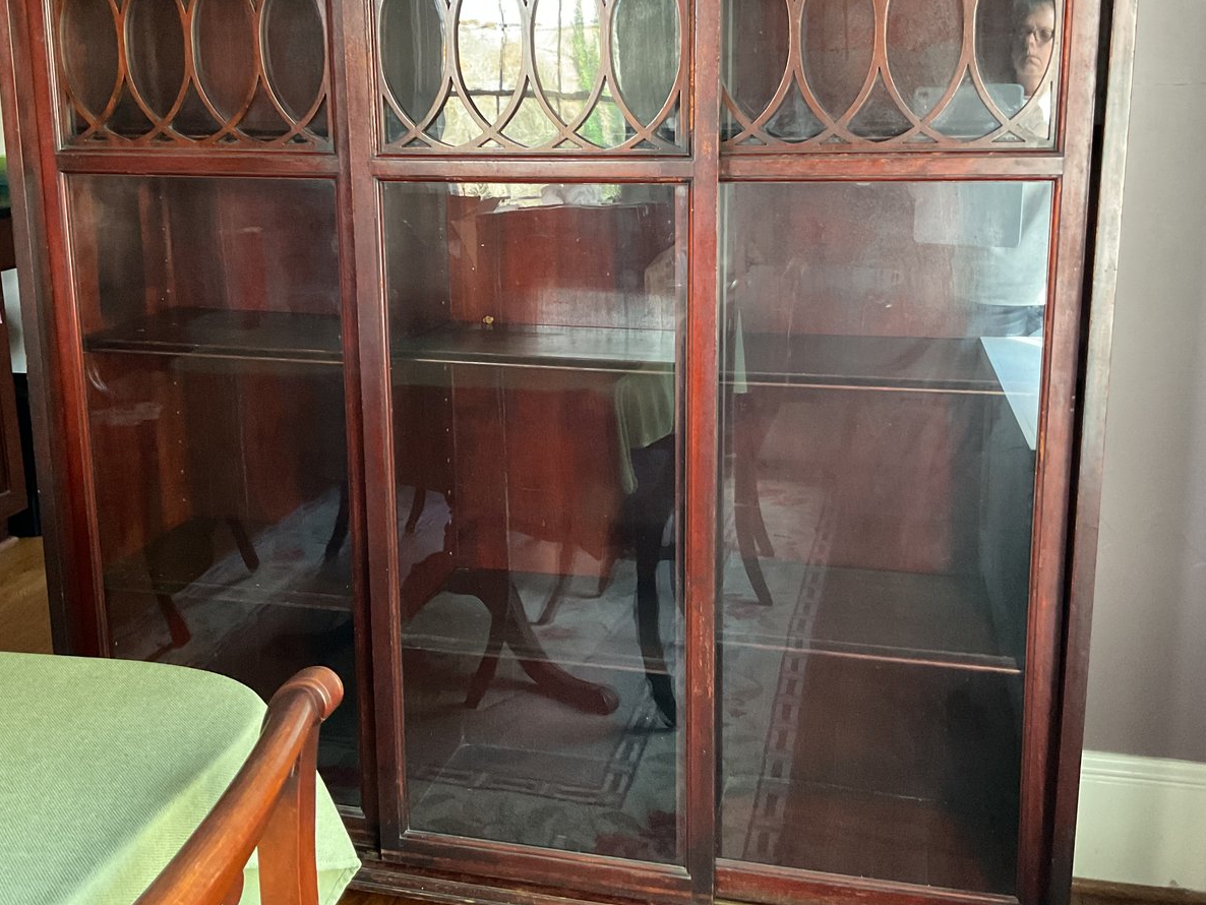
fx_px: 1289
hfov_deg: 50.1
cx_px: 619
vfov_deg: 38.5
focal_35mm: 37
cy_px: 344
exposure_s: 1/30
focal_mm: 3
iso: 250
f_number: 1.8
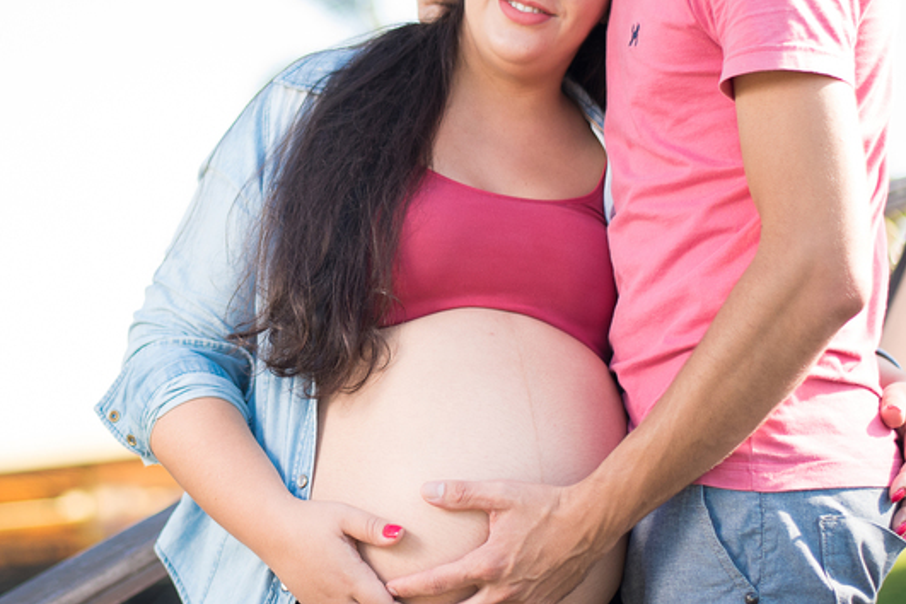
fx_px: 2844
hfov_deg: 17.9
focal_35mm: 113
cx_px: 155
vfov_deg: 12.1
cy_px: 141
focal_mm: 50
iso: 280
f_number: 1.8
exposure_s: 1/1600
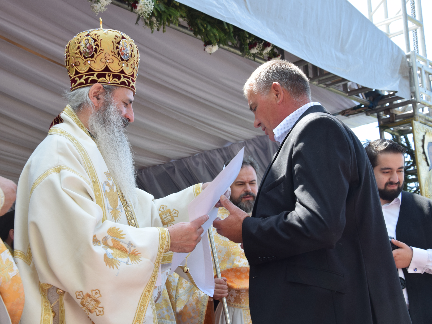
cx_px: 201
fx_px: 743
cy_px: 164
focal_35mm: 60
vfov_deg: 24.6
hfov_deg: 32.4
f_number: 8
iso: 200
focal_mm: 35
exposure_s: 1/125
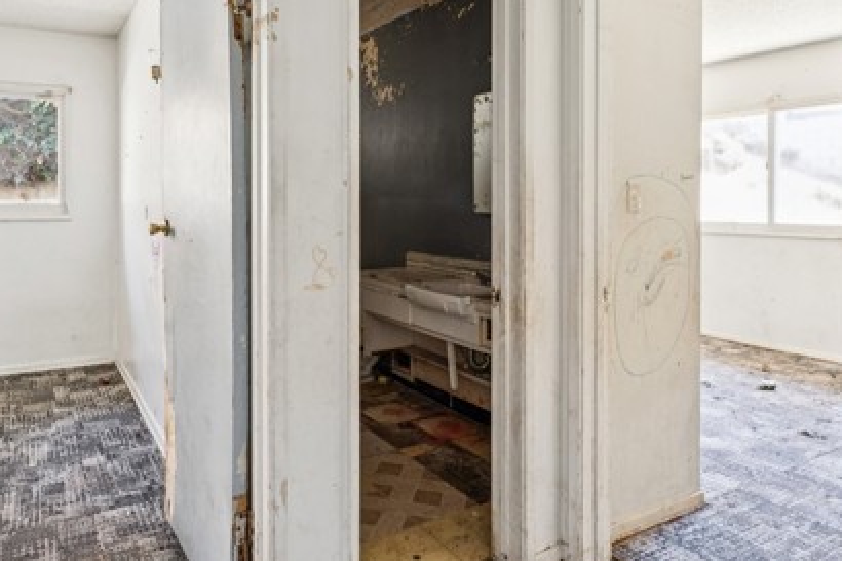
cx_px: 345
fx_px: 592
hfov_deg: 70.3
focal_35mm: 25
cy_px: 203
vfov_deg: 50.1
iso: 100
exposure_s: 2
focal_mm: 16.2
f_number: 13
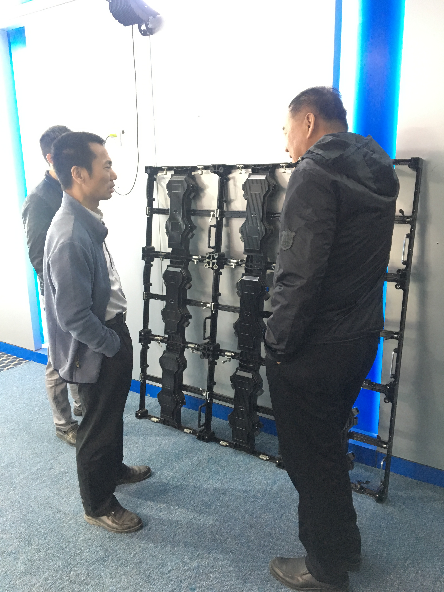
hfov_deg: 48.2
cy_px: 296
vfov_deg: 61.7
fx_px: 496
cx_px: 222
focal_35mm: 29
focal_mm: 4.15
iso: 200
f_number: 2.2
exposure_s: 1/25
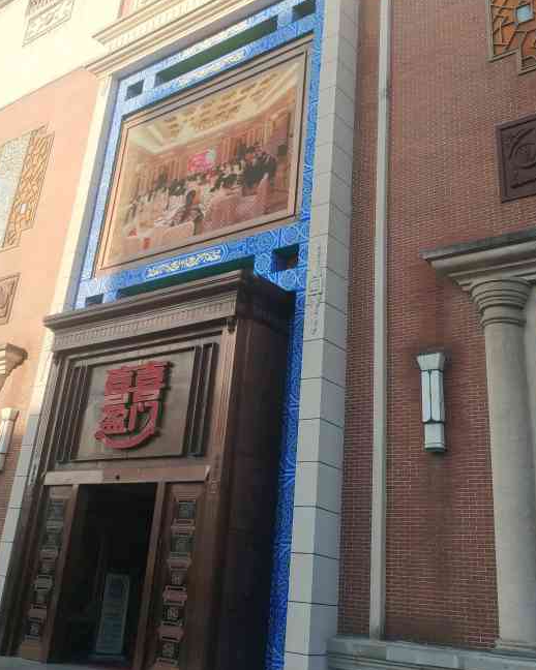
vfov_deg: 40.6
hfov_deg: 33.4
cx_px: 268
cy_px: 223
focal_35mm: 45
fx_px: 893
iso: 223
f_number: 2
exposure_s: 1/833
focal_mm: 4.5
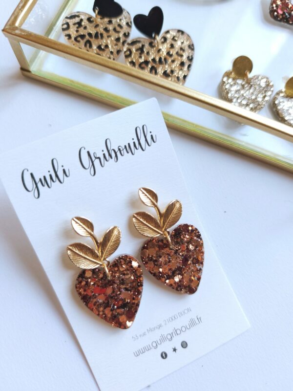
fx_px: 260
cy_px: 196
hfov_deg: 58.9
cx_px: 146
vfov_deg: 73.9
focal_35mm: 23
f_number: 1.65
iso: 640
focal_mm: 6.18
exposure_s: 1/50
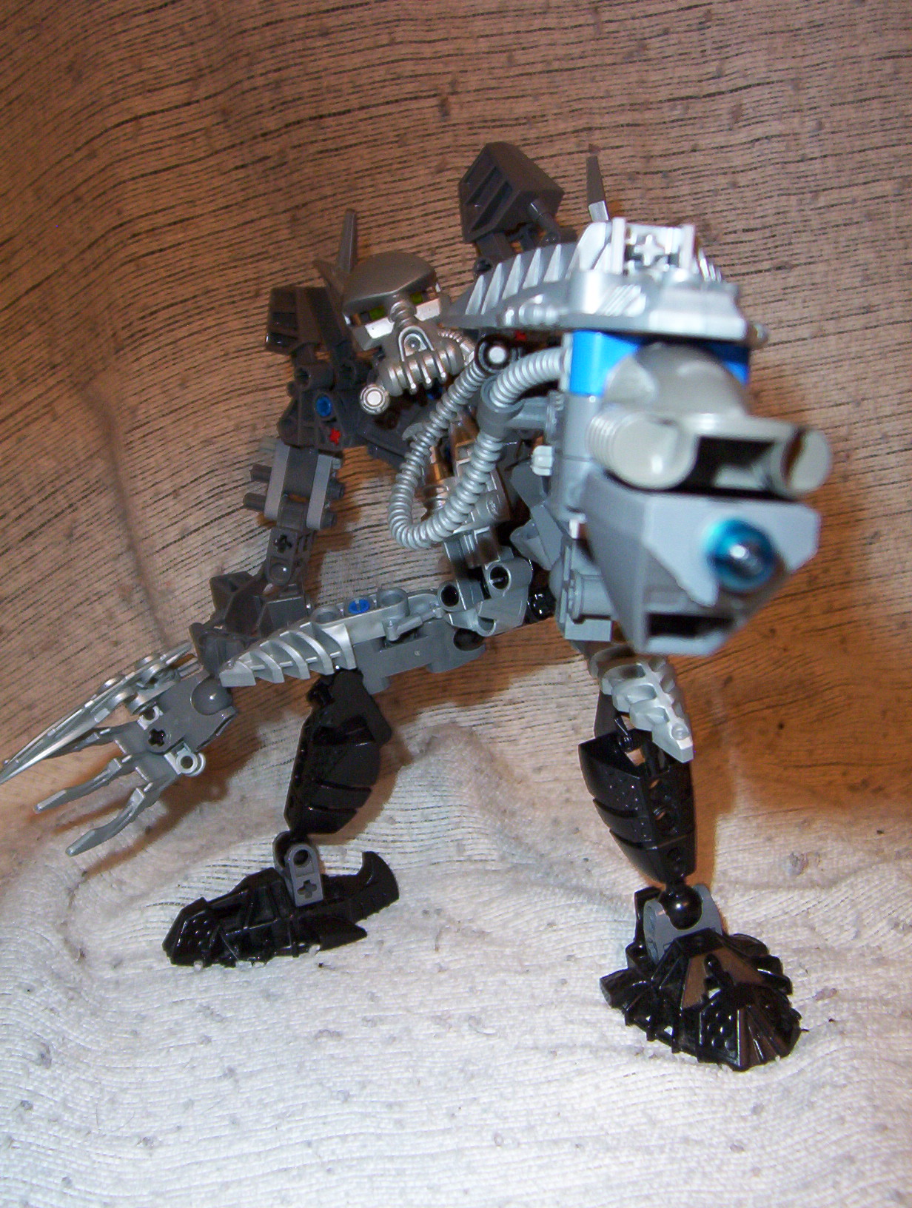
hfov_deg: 39.8
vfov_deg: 51.2
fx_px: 1259
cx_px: 456
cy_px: 604
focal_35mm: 36
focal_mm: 5.54
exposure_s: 1/30
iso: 140
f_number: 2.76
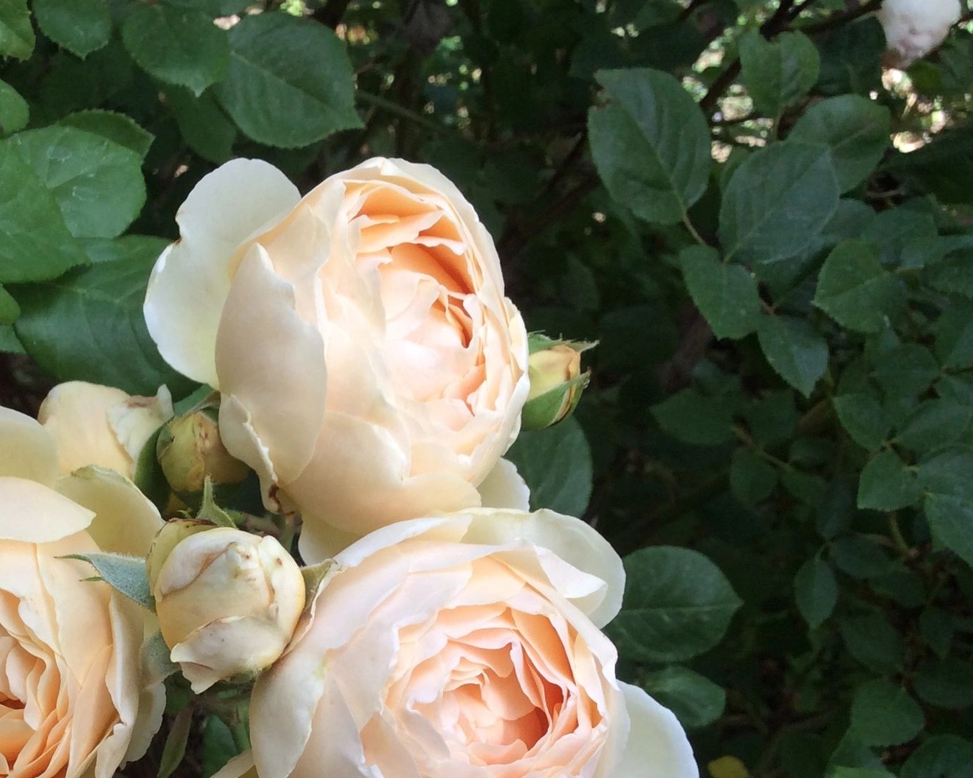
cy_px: 606
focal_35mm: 59
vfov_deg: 25.4
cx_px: 153
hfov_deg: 30.9
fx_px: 1699
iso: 32
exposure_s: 1/314
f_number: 2.4
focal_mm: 3.3
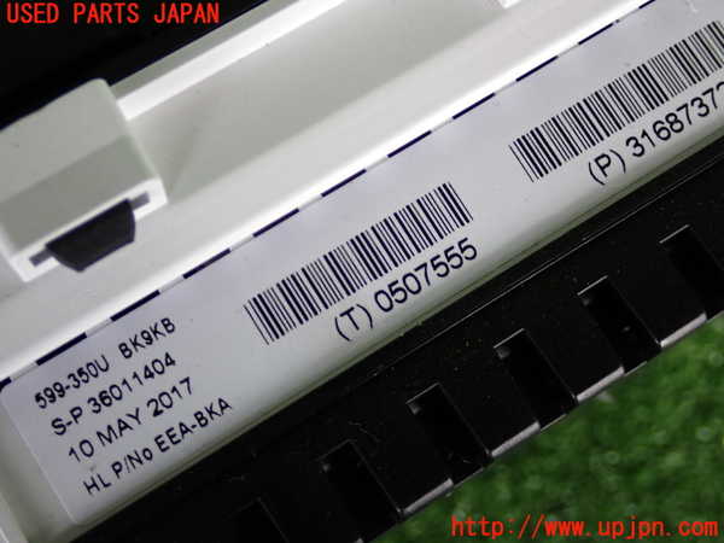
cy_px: 272
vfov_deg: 27.0
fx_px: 1129
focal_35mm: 54
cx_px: 362
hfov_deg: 35.5
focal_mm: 9.65
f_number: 3.3
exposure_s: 1/50
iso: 200
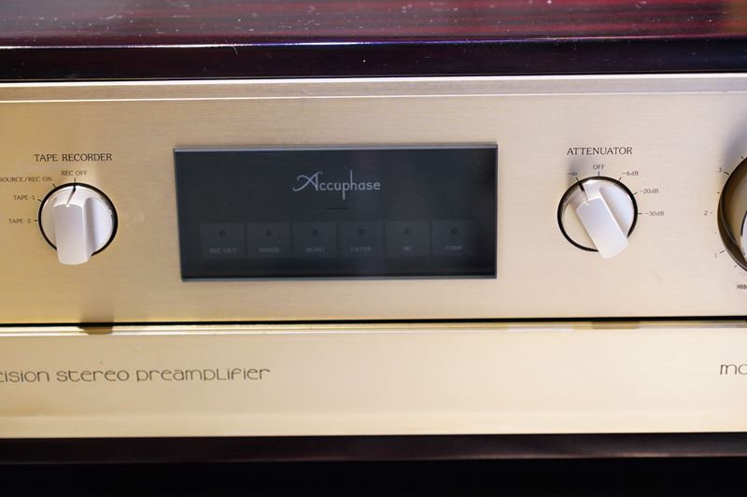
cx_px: 374
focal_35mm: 82
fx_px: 1700
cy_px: 248
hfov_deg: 24.8
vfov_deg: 16.6
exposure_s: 1/100
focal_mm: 55
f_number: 2.8
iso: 3200
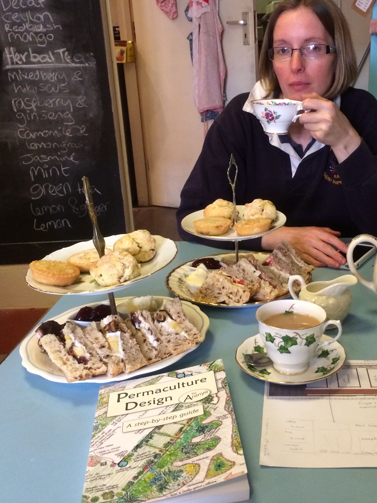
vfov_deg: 45.8
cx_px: 268
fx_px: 595
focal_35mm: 41
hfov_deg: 34.6
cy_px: 248
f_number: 2.2
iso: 320
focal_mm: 4.12
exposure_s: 1/30
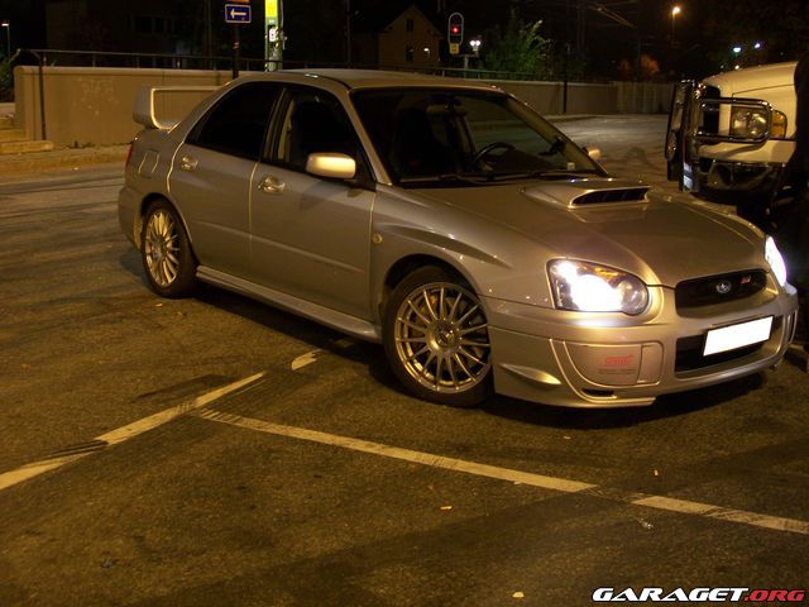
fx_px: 1052
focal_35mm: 45
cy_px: 304
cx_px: 404
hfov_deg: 42.1
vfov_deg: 32.2
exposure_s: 1/2
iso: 64
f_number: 3
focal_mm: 7.6
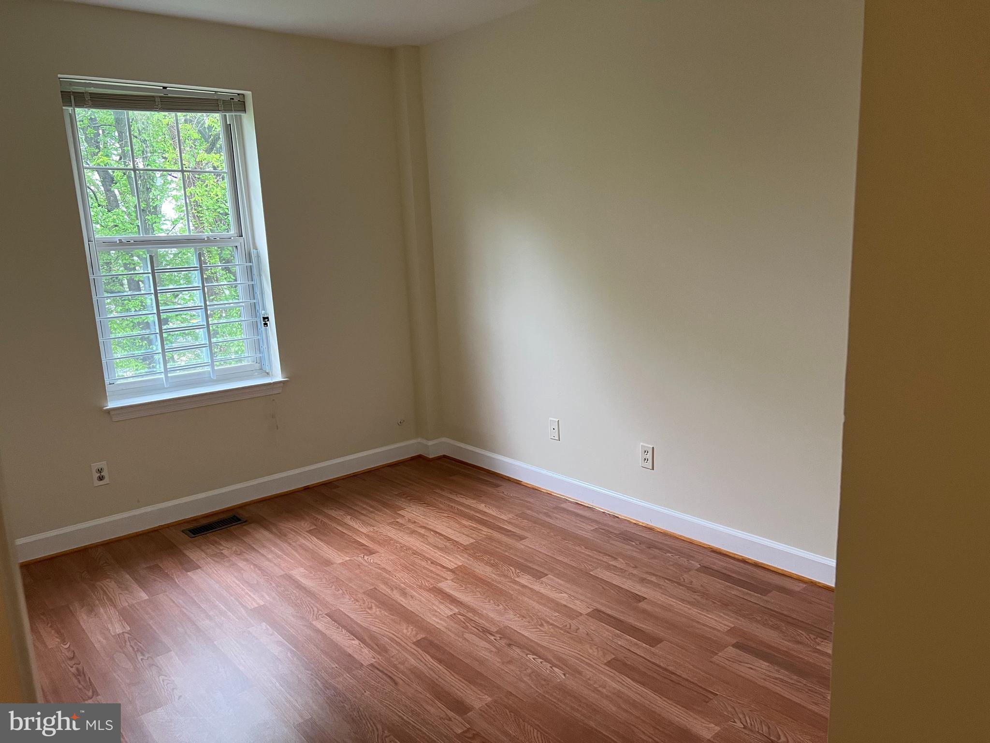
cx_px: 495
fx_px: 744
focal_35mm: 26
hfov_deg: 67.3
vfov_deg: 53.1
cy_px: 372
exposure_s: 1/60
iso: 250
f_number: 1.5
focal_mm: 5.7
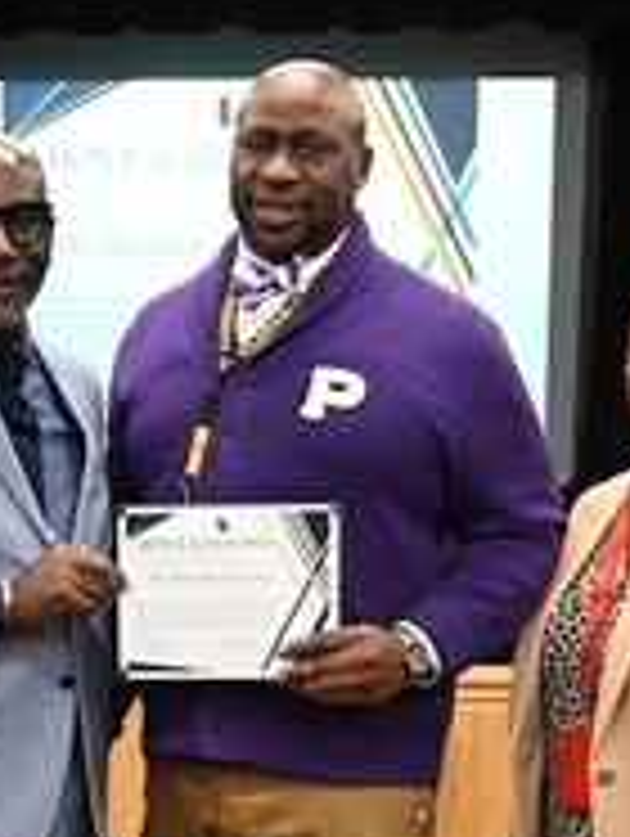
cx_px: 40
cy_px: 736
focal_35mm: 99
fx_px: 2397
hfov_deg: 14.8
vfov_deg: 19.5
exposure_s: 1/125
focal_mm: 24
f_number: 5
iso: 3200
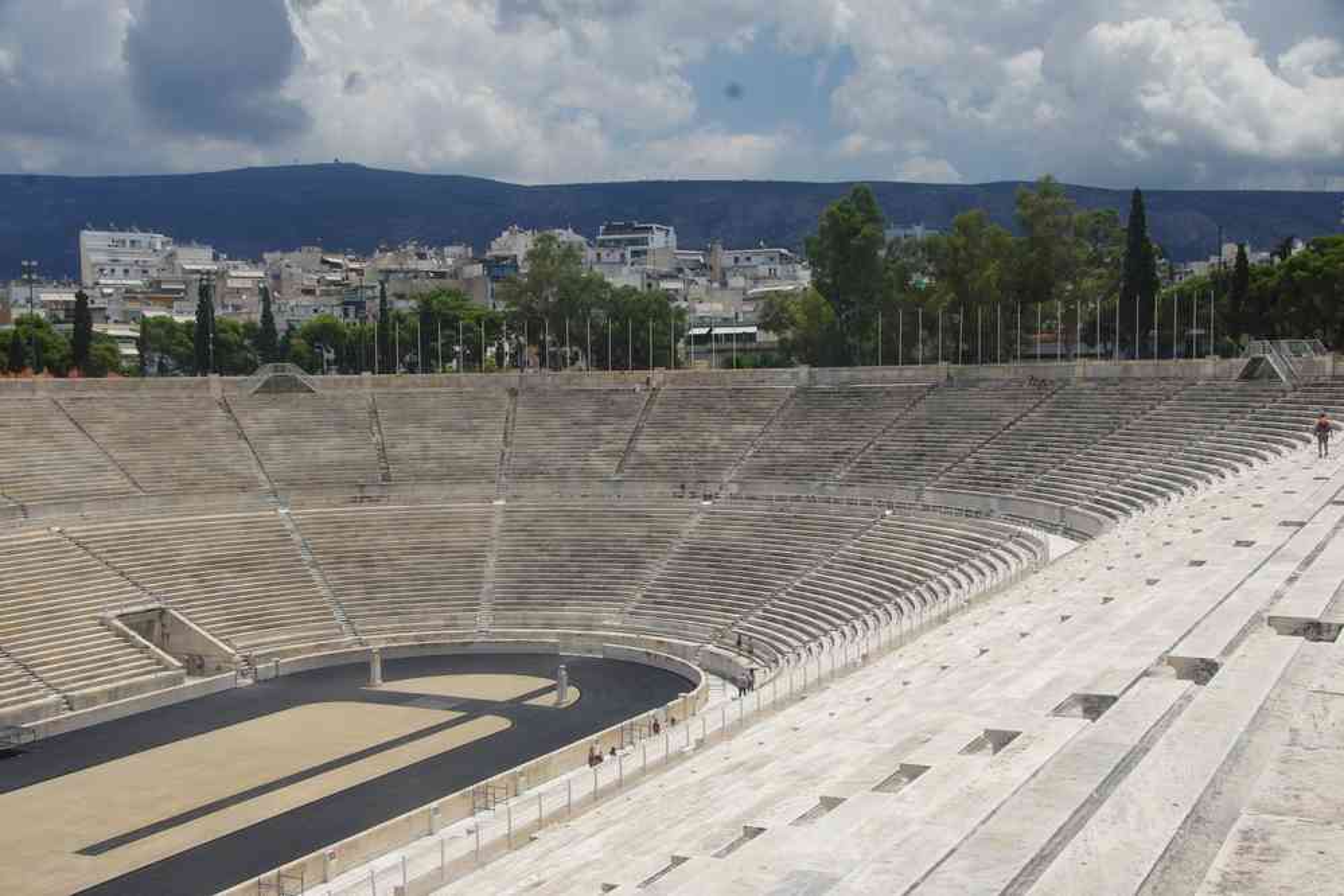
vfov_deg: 31.2
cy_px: 448
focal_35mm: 43
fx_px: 1605
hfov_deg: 45.4
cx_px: 672
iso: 200
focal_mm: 29.4
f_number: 11
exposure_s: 1/125
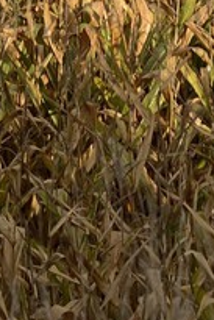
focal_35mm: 468
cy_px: -907
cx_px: -10
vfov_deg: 4.1
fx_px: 4166
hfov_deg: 2.9
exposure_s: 1/200
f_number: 8
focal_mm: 60
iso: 200
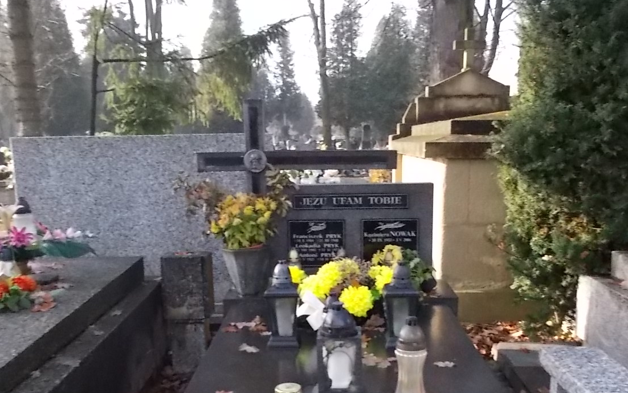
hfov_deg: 49.3
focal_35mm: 40
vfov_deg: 31.4
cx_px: 318
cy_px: 297
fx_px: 685
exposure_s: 1/100
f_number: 8
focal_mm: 4.6
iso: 400
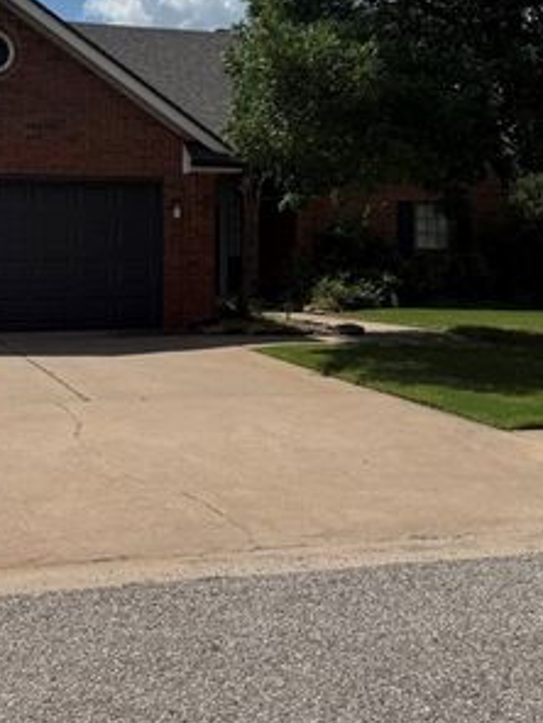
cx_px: 188
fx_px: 1129
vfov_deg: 34.9
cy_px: 192
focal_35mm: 54
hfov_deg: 26.9
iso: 80
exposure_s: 1/10309
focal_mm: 6.76
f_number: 1.78
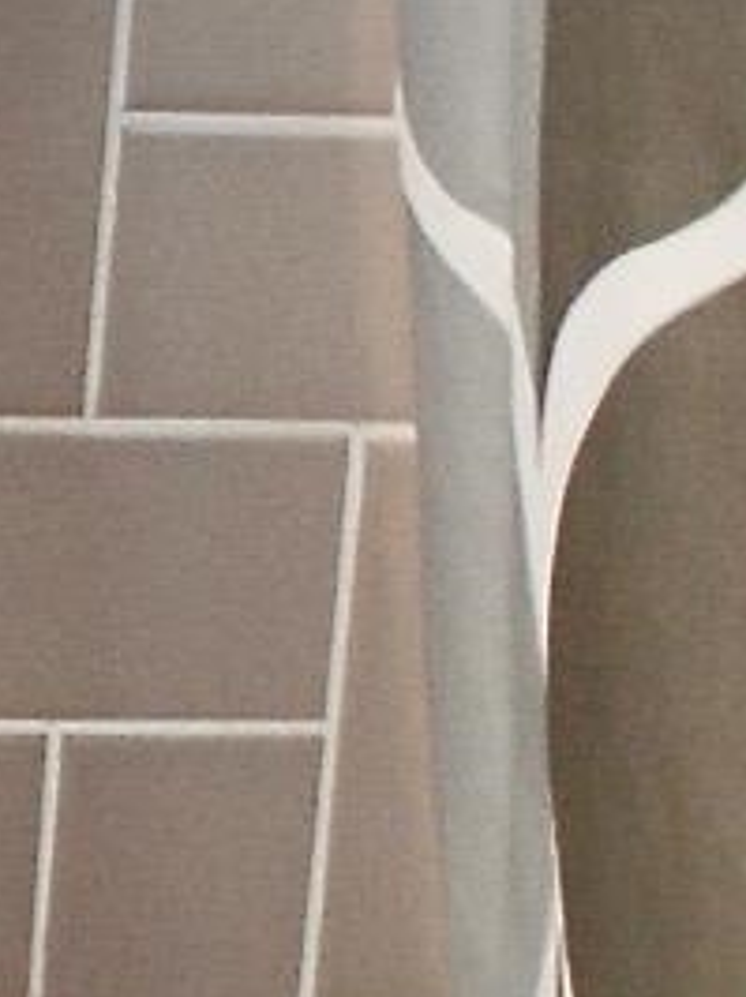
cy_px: 555
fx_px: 3598
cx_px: -3449
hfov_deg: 5.6
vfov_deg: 15.8
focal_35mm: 125
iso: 400
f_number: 5
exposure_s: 1/100
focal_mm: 10
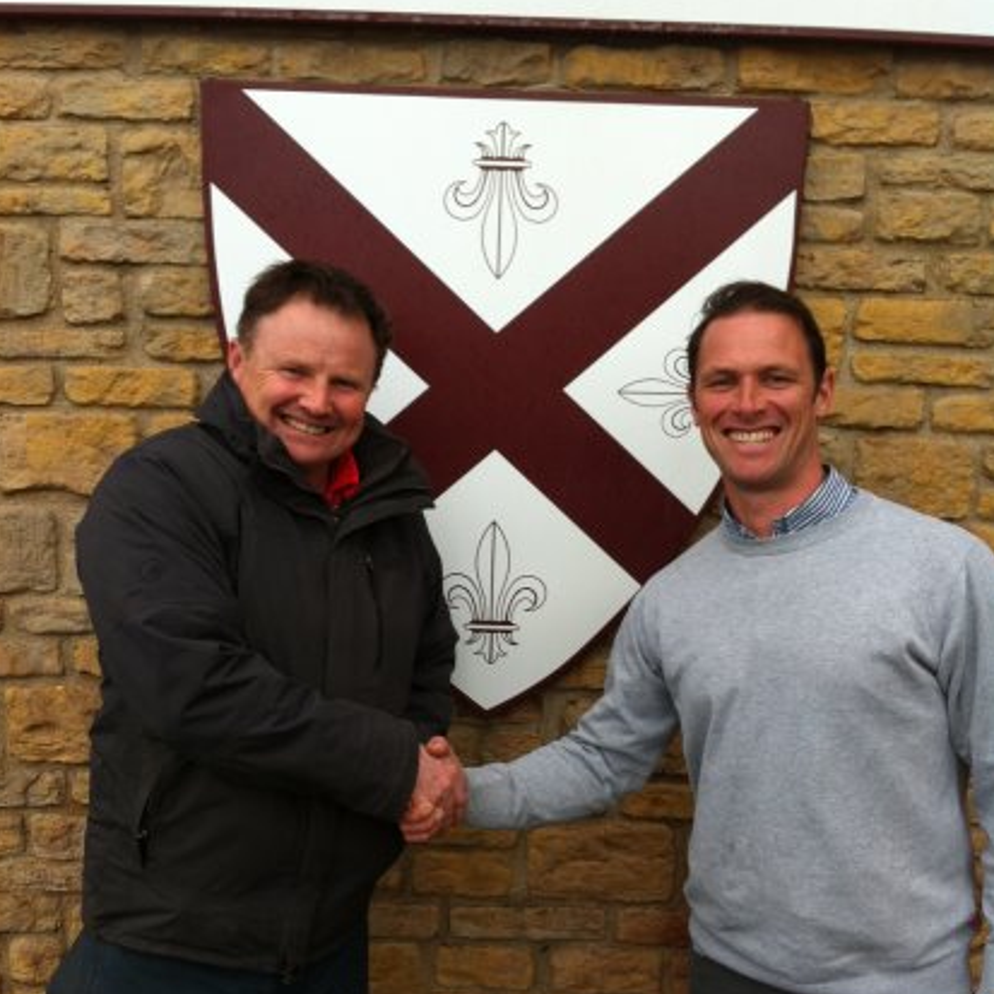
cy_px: 544
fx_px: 1364
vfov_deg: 40.0
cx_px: 493
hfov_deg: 40.0
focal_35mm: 42
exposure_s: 1/160
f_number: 2.8
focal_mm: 3.85
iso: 80
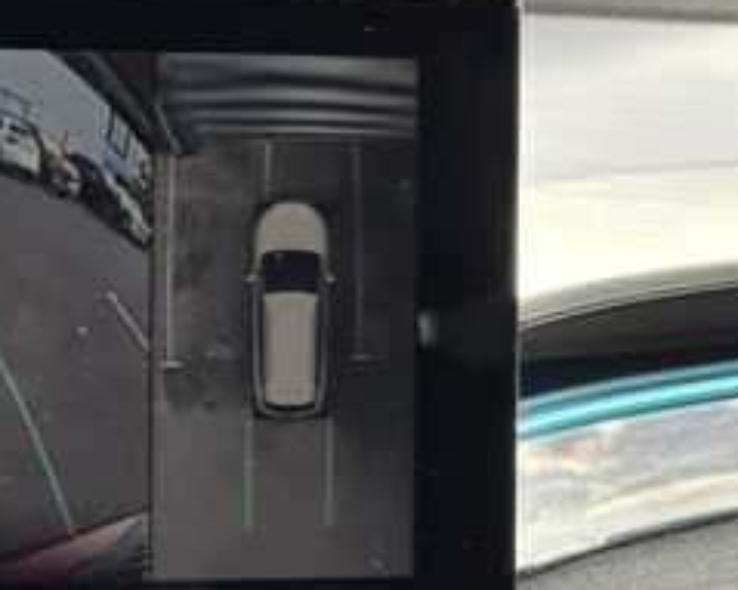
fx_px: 1856
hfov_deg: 19.9
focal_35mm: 85
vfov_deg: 18.1
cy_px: 266
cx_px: -327
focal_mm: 5.96
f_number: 1.6
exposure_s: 1/121
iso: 50
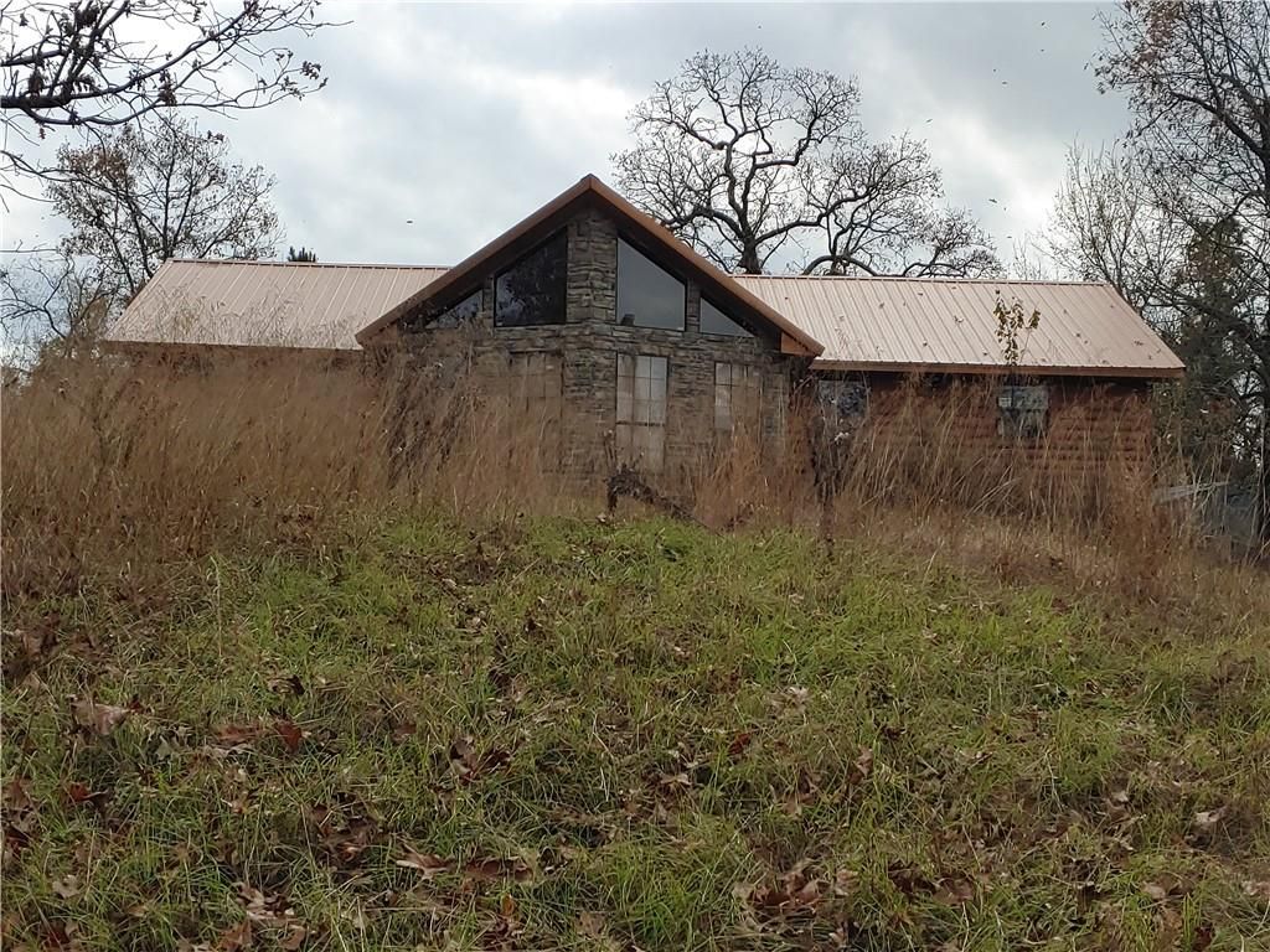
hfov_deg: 40.4
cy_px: 476
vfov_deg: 30.9
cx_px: 635
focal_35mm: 47
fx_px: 1724
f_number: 1.5
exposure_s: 1/2778
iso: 50
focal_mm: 4.23
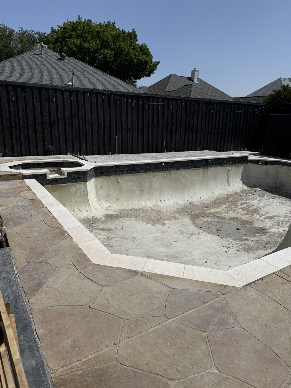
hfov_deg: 56.8
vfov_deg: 71.6
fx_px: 269
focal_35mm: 24
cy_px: 194
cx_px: 146
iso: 80
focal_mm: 6.76
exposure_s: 1/11905
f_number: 1.78
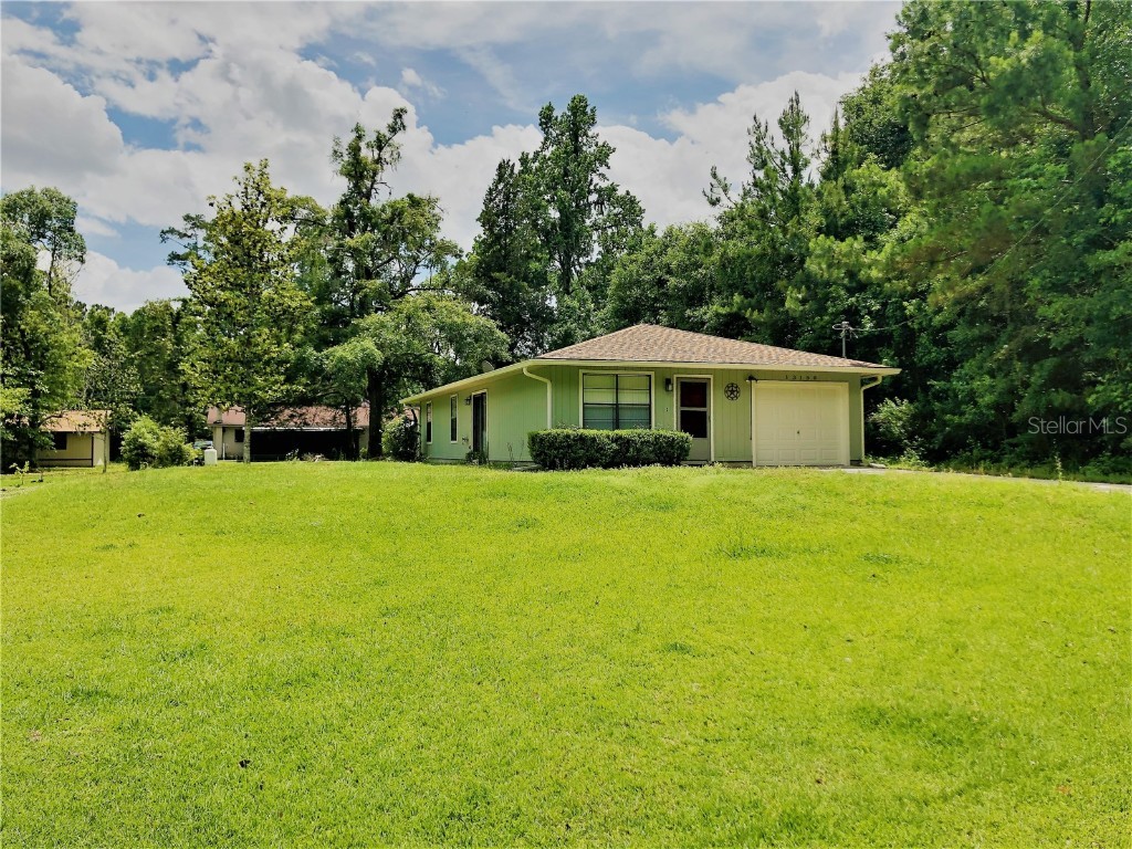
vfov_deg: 49.7
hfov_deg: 63.4
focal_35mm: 28
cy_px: 424
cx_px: 566
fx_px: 916
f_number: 1.8
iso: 20
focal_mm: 4
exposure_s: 1/1845
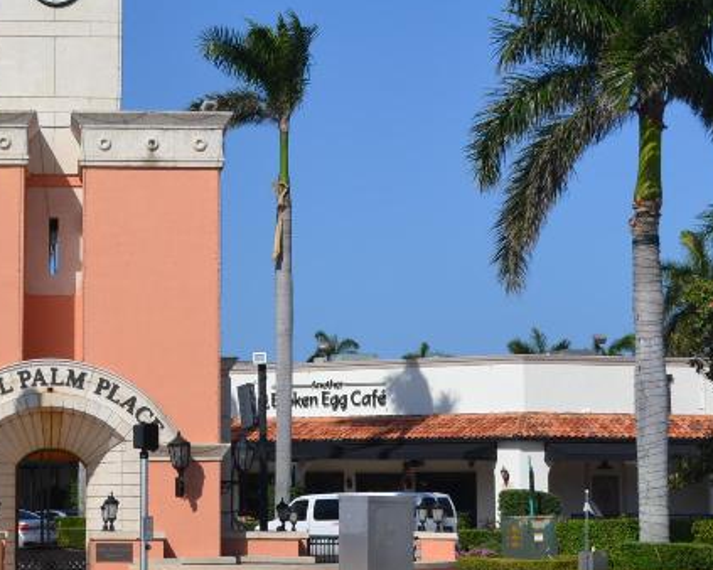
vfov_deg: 13.8
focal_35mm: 111
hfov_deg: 17.0
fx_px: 2347
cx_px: 56
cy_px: 118
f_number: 8
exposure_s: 1/250
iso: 100
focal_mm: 29
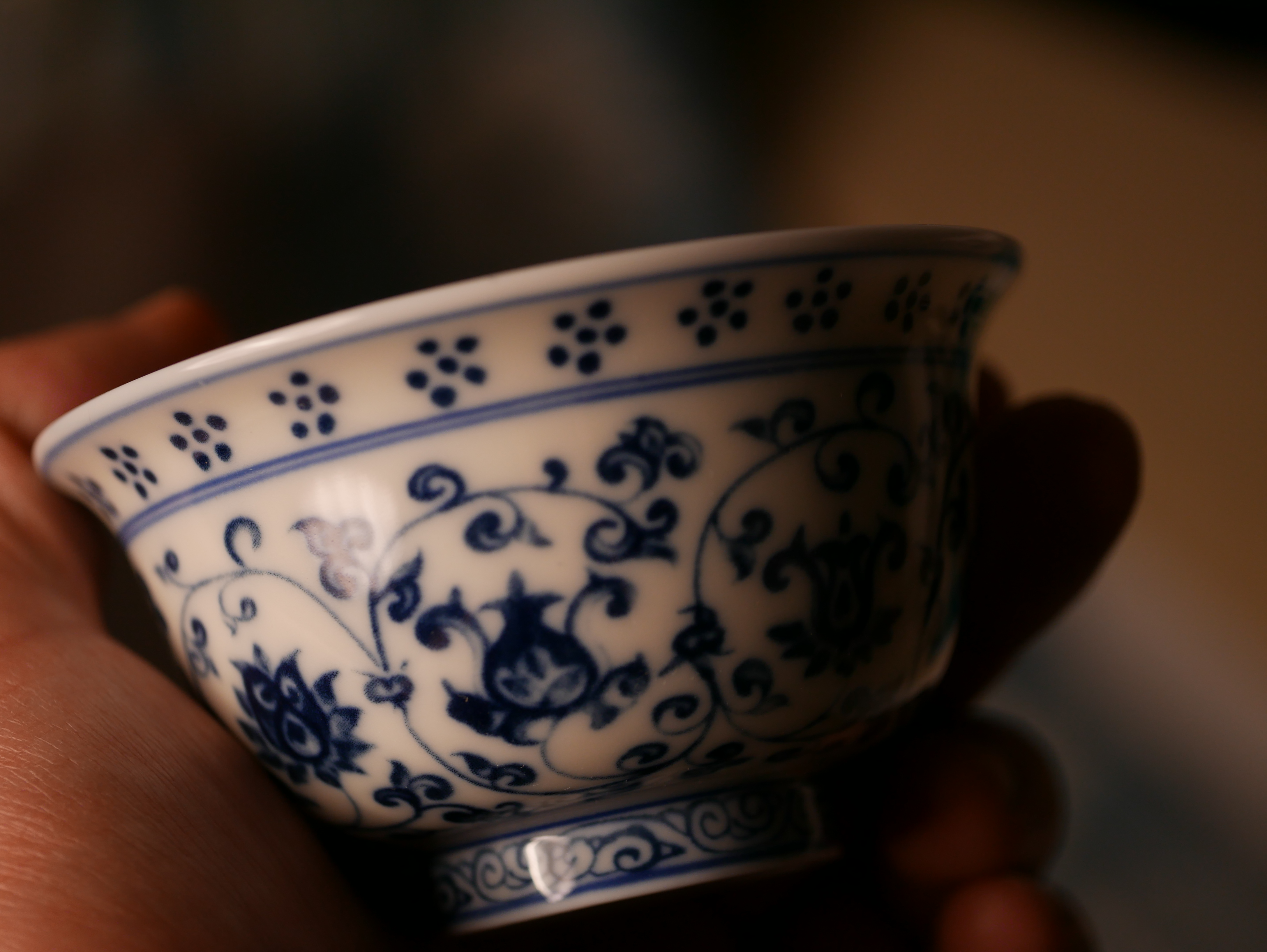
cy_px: 497
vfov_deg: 15.6
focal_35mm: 95
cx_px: 614
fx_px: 3479
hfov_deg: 20.6
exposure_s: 1/250
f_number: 2.8
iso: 200
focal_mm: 45
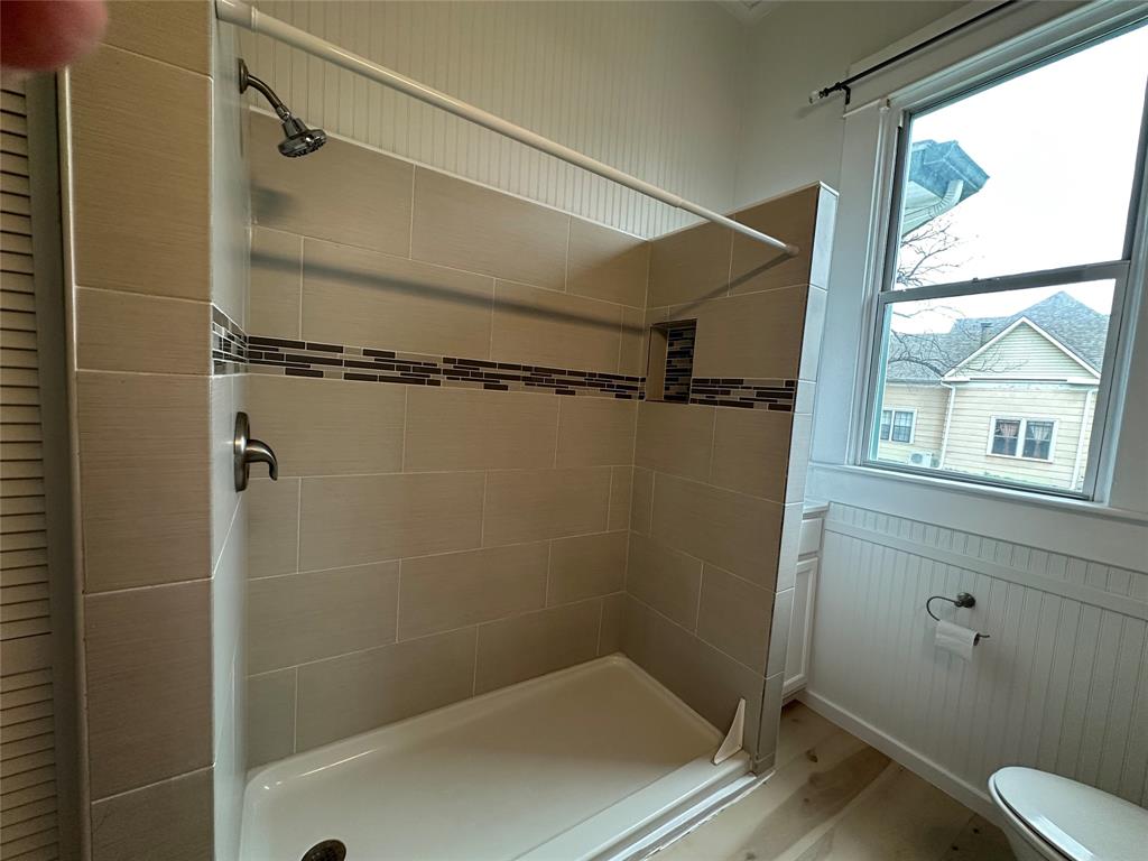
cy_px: 430
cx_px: 574
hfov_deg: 102.1
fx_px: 464
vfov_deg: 85.7
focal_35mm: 14
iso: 160
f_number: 2.2
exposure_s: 1/60
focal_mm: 2.22
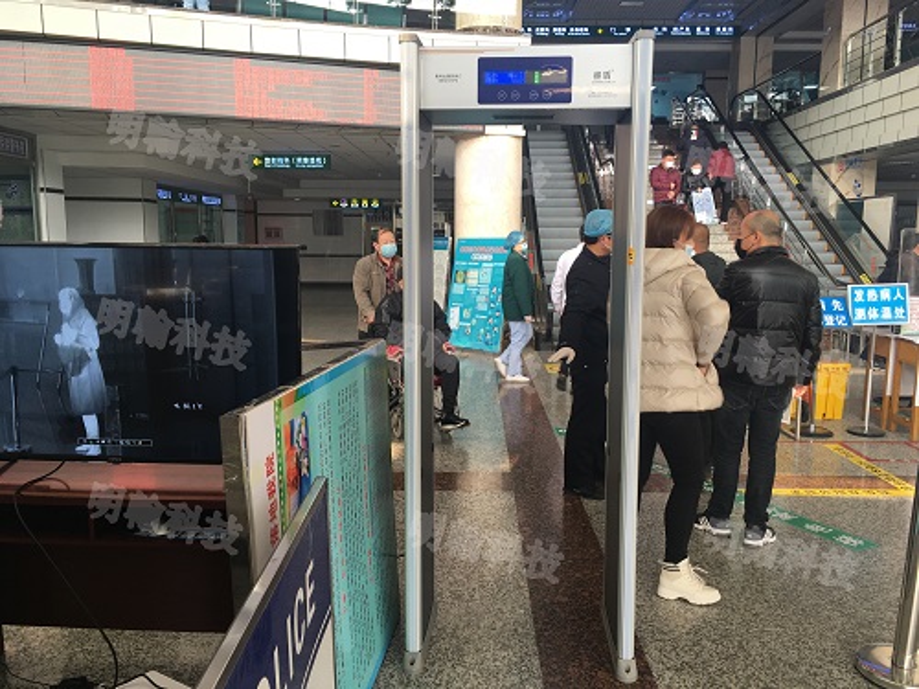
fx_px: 770
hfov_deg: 61.7
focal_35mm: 29
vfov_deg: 48.2
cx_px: 460
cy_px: 344
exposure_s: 1/50
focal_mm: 4.15
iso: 25
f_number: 2.2
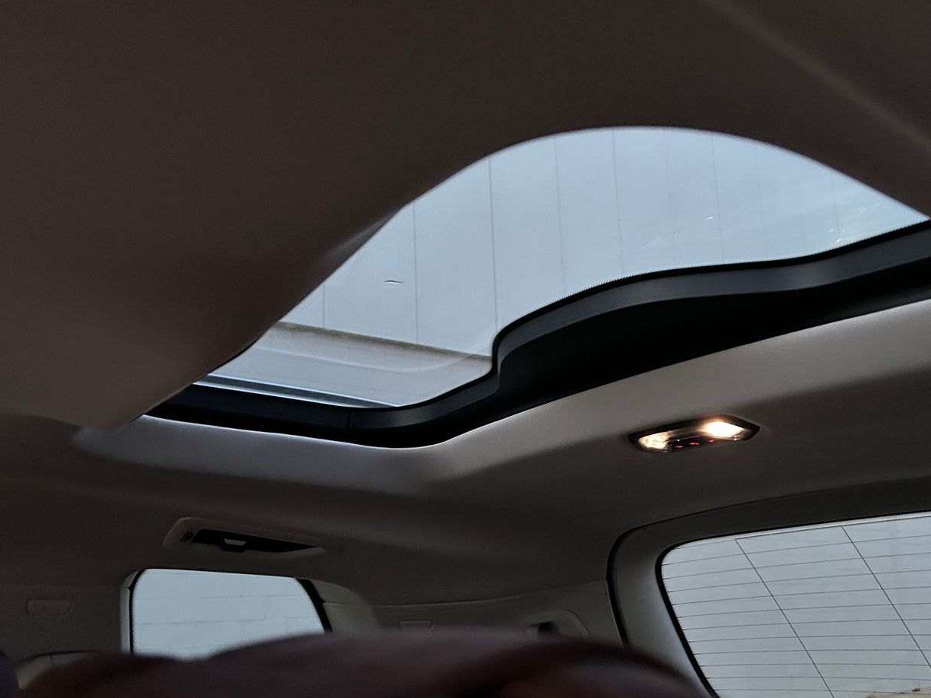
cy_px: 378
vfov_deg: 41.8
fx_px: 914
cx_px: 532
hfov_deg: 53.8
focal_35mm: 34
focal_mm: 5.7
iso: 640
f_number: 1.5
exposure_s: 1/30
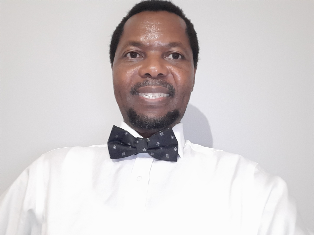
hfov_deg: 58.4
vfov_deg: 45.4
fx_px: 281
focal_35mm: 31
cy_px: 118
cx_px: 157
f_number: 2
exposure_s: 1/17
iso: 1250
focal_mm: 3.4
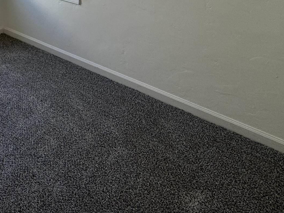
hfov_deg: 38.1
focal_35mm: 41
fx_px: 336
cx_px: -28
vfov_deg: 28.2
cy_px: -71
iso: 40
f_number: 2.2
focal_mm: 2.22
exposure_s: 1/126
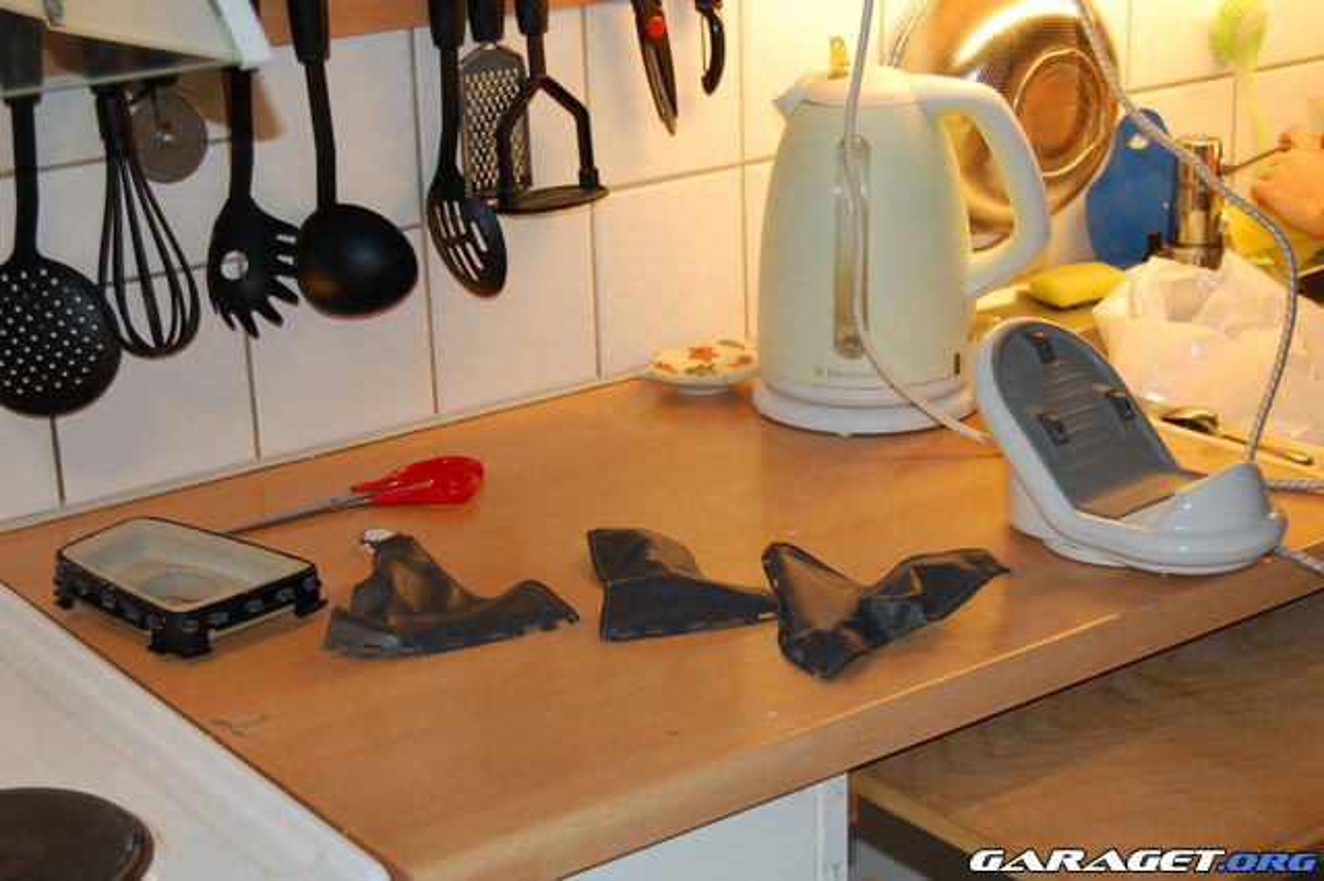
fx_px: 2316
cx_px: 662
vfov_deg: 21.5
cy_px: 440
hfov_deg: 31.9
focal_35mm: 63
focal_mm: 42
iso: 400
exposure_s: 1/60
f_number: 5.3
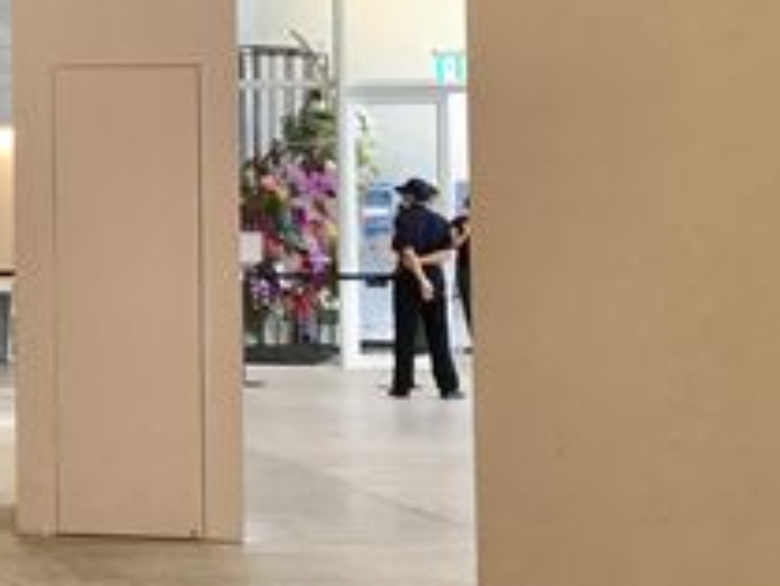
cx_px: -586
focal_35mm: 111
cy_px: 90
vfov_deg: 13.3
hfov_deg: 15.4
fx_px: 2503
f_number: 2.2
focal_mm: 4.15
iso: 25
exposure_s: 1/30
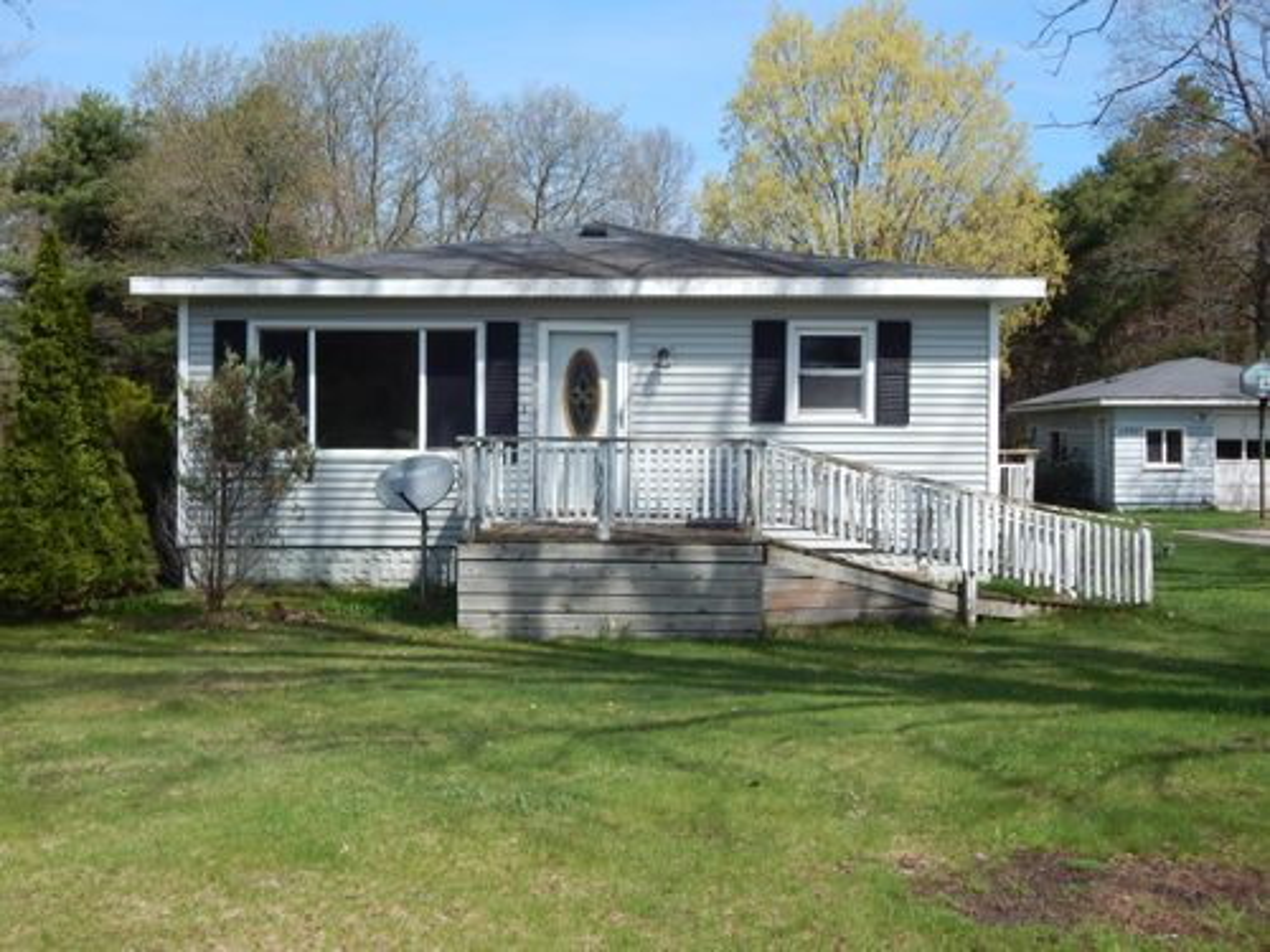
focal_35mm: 43
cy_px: 476
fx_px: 1578
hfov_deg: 43.9
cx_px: 635
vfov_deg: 33.6
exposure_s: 1/1250
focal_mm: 7.7
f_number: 3.6
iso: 125
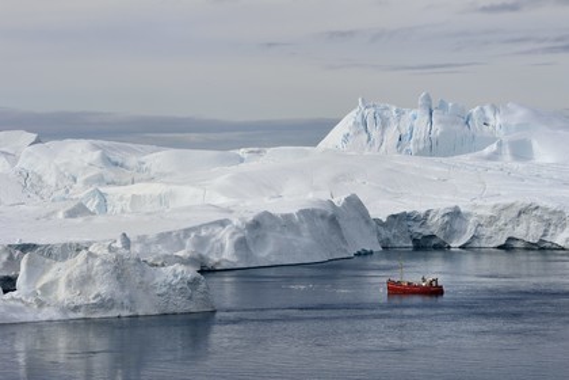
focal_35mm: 200
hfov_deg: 10.3
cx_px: 284
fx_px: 3161
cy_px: 190
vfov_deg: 6.9
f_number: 20
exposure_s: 1/320
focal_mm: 200
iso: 400
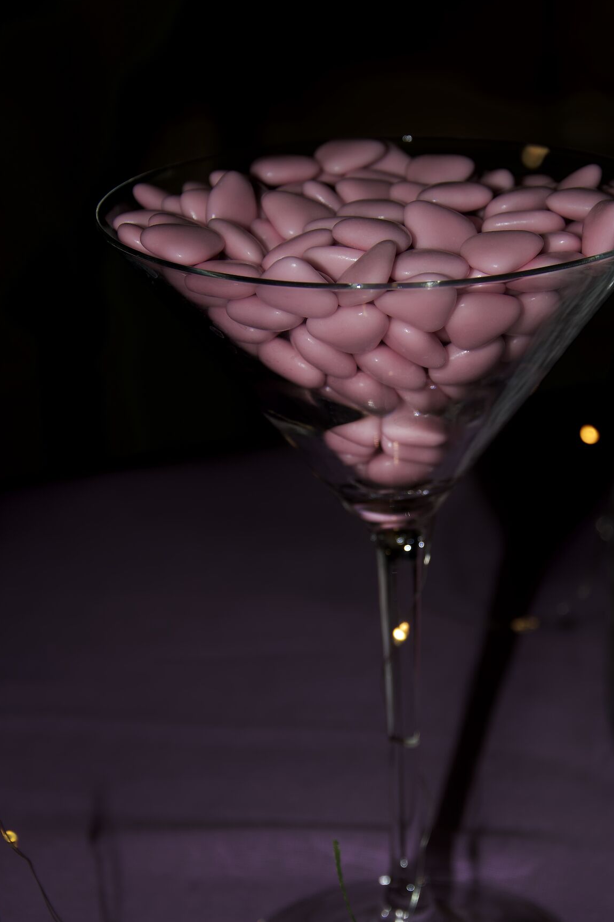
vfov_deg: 20.4
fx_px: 2558
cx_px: 371
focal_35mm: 100
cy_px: 517
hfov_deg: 13.7
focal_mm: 48
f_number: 4.8
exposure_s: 1/100
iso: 100
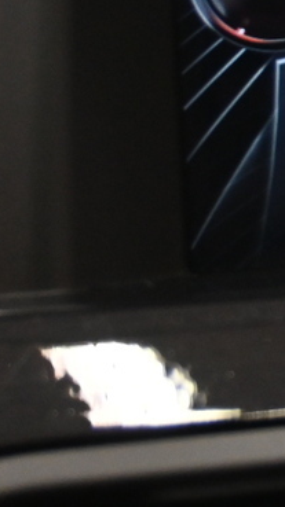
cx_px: 1020
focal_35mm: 224
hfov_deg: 5.0
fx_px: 3022
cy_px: -38
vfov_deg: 9.5
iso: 1100
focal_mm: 32.5
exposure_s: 1/50
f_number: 5
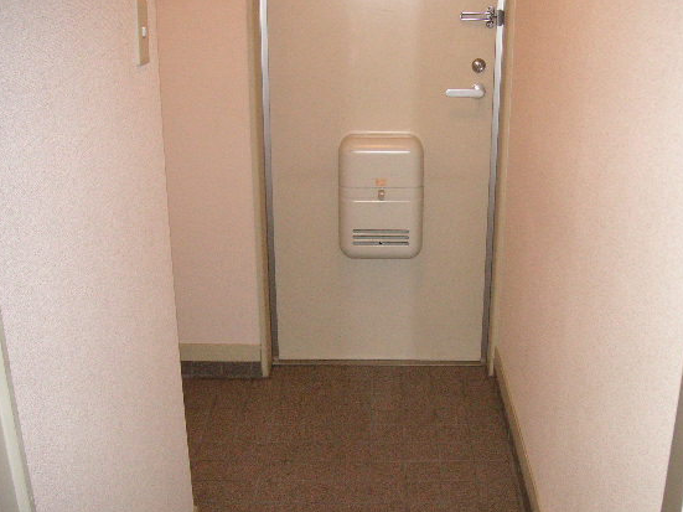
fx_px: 848
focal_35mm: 43
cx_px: 390
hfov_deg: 43.7
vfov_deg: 33.5
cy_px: 286
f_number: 2.8
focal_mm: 6.1
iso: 160
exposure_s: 1/45
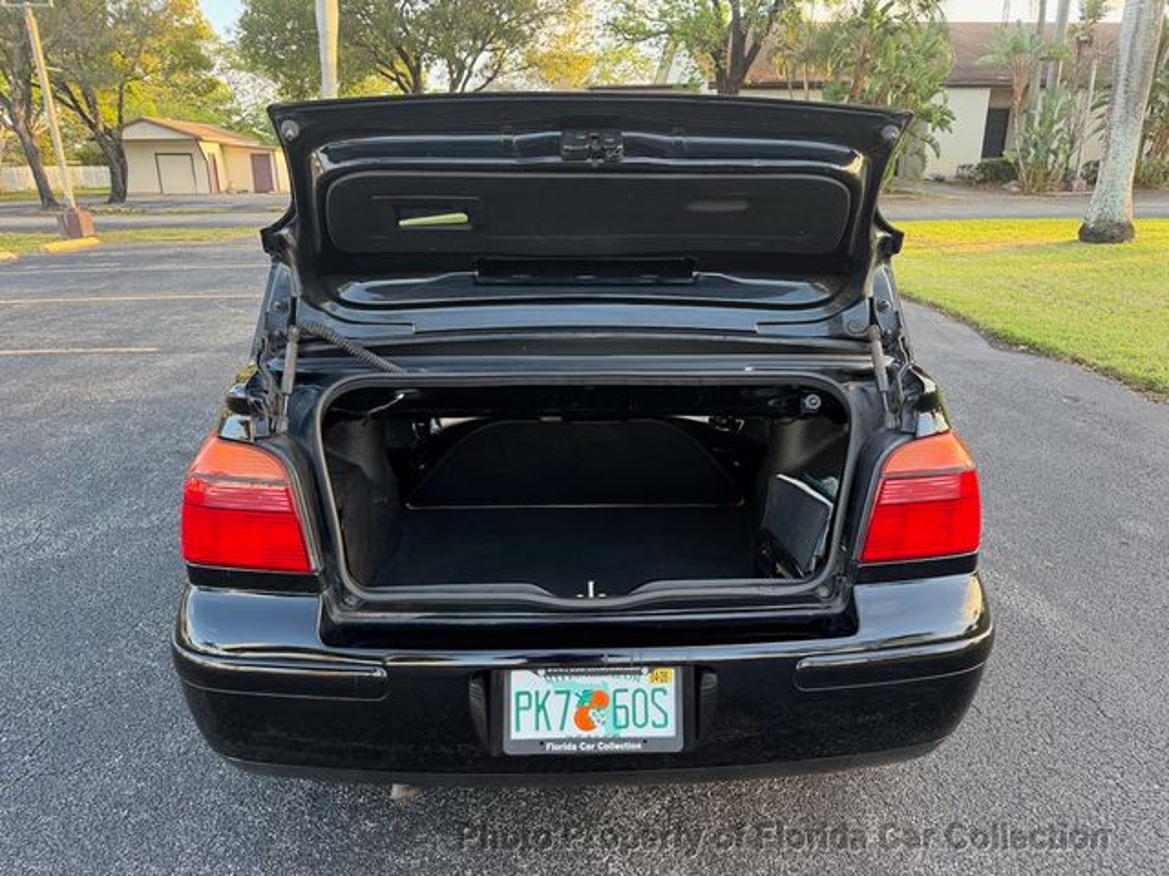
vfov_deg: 56.8
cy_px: 438
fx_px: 810
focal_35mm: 24
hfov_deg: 71.6
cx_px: 584
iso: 125
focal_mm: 6.76
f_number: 1.78
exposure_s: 1/121
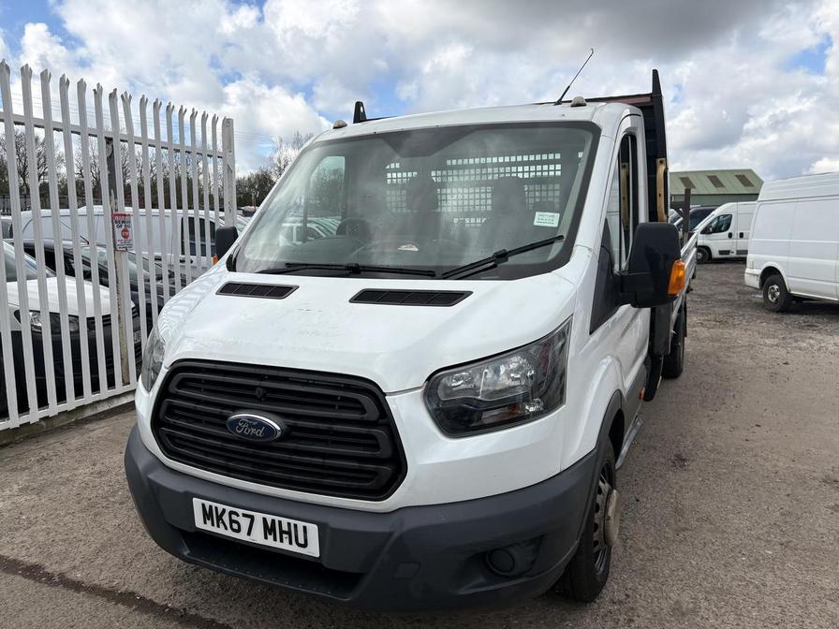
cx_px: 420
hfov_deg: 67.3
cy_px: 314
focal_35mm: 26
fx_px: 630
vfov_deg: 53.1
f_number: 1.6
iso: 50
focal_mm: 5.96
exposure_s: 1/2985
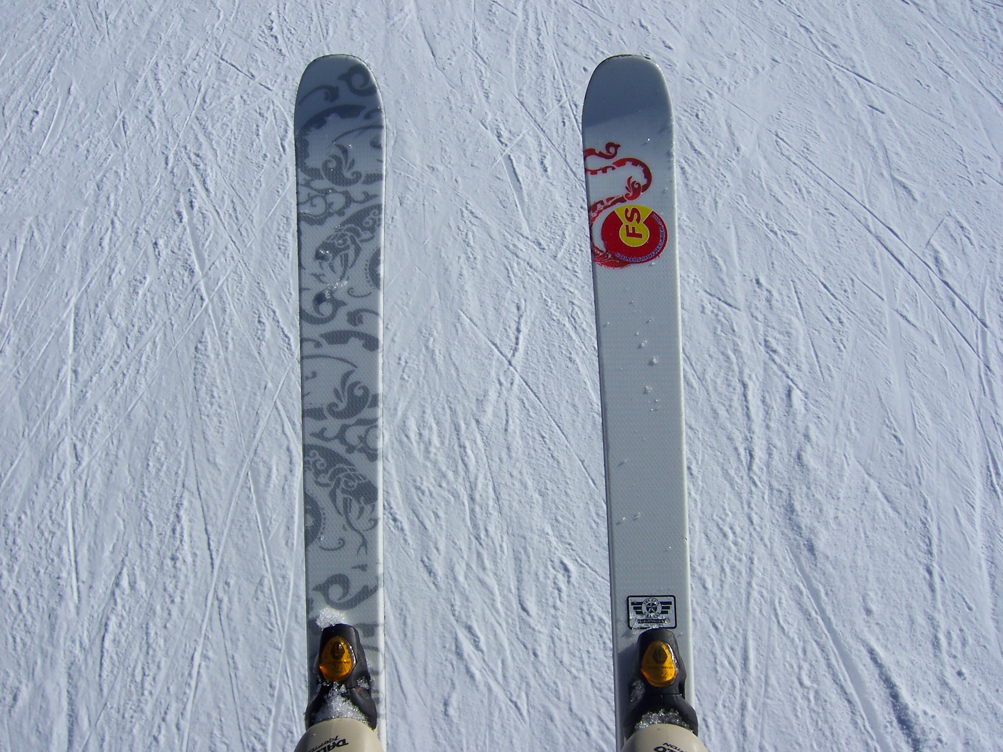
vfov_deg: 39.7
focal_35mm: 36
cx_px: 502
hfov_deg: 51.4
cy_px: 376
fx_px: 1043
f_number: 4.5
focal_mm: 6.2
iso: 80
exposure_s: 1/1600
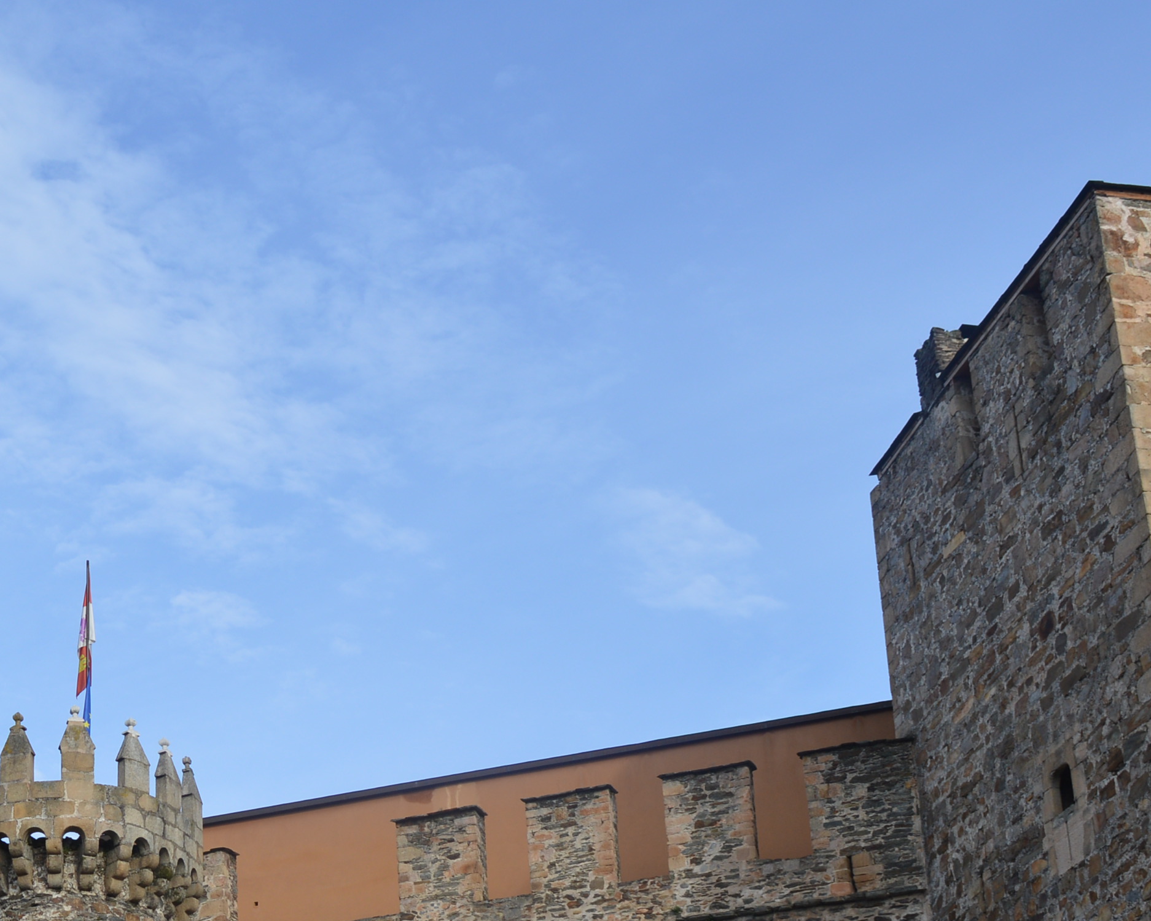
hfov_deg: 26.1
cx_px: 177
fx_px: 2423
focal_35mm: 71
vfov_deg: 20.9
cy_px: 877
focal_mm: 21
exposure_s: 1/250
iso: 100
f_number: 7.1
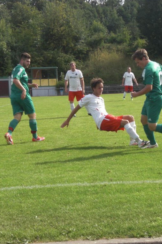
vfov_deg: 19.5
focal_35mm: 105
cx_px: 94
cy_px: 121
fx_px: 709
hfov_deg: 13.0
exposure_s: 1/500
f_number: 4.5
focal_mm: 12.47
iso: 100
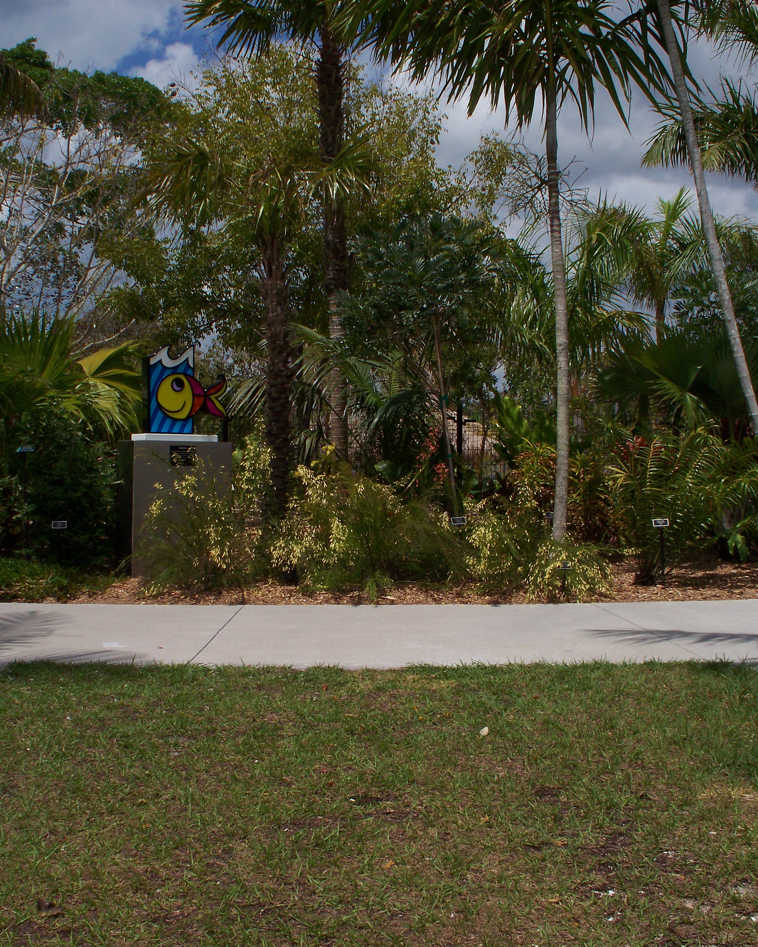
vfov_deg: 40.3
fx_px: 1290
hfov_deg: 32.7
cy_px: 473
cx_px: 306
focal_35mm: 46
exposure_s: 1/640
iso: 80
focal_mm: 7.54
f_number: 8
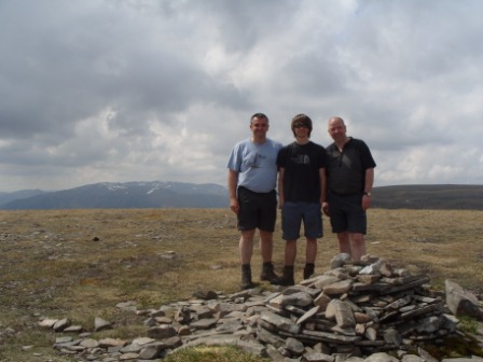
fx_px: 488
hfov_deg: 52.6
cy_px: 181
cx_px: 242
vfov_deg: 40.7
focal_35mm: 35
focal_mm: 7.8
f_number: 7.4
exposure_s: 1/500
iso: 80
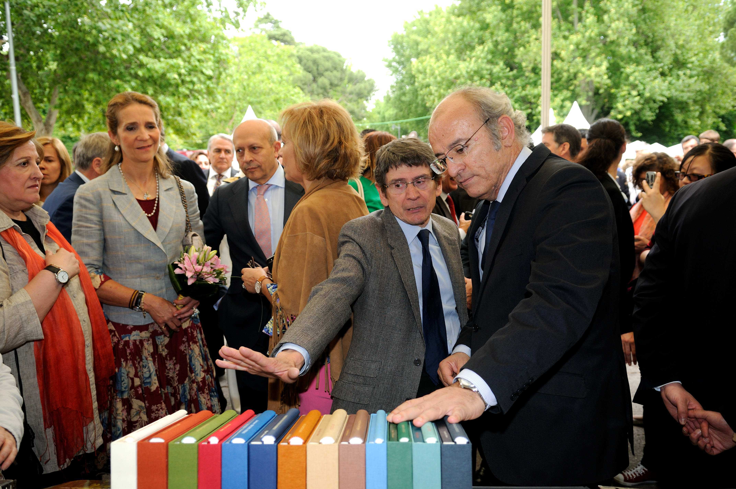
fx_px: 613
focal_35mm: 30
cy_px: 244
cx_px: 368
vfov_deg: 43.5
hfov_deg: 62.0
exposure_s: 1/250
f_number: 4
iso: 320
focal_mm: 20
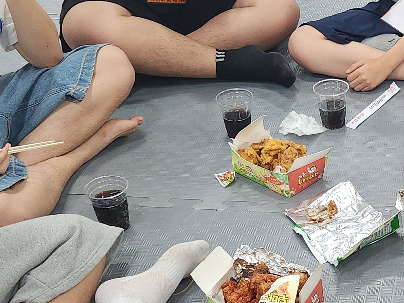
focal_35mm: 82
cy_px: 210
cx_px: 430
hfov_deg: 22.6
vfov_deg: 17.9
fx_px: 957
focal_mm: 5.4
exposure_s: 1/120
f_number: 1.8
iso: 320
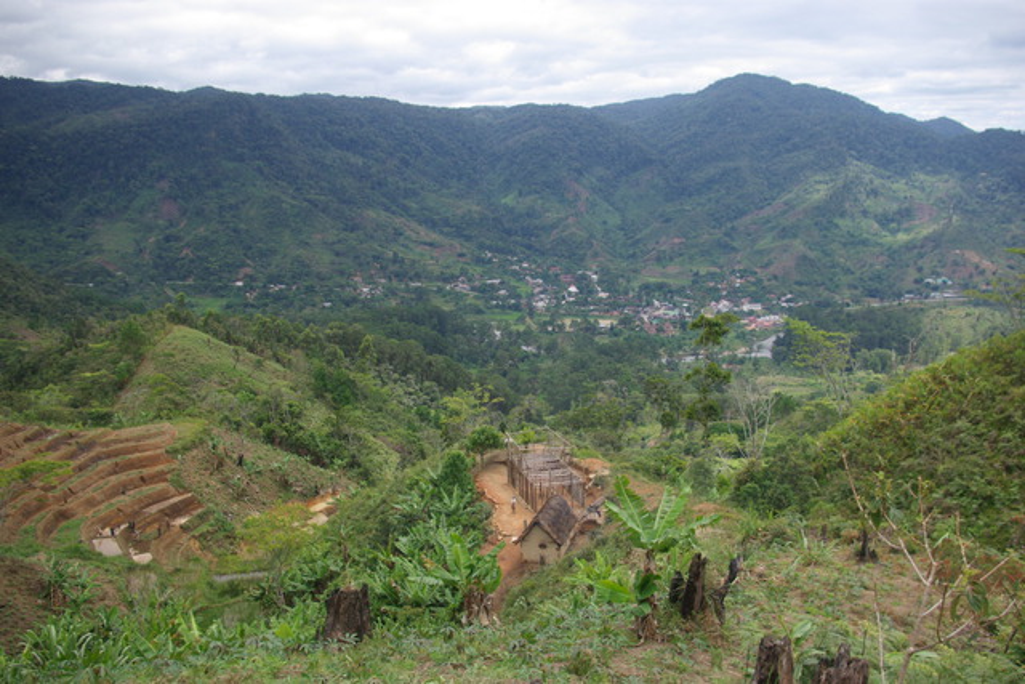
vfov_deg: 41.7
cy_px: 342
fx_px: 897
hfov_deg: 59.5
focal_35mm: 32
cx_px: 512
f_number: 5.6
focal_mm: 21
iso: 100
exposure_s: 1/90
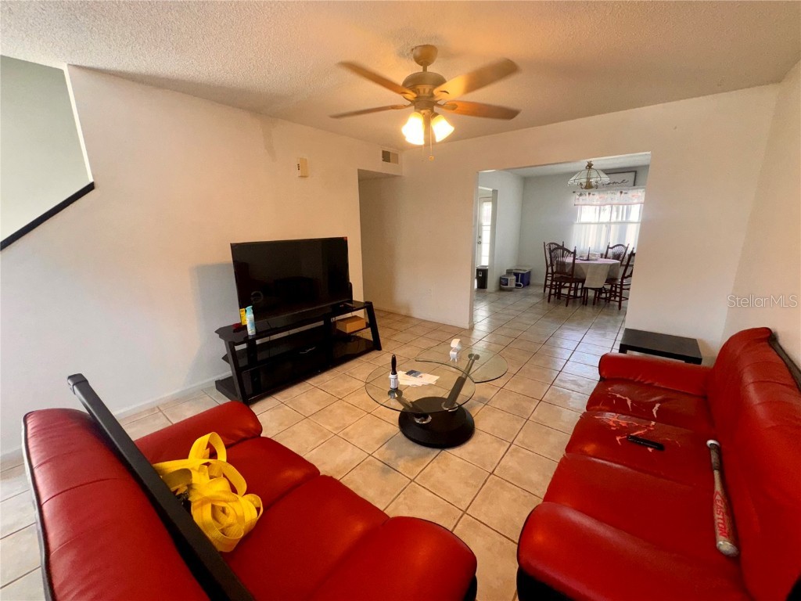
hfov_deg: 102.1
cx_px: 400
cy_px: 300
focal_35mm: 14
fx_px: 324
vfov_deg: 85.7
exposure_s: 1/122
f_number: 2.2
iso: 80
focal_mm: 2.22
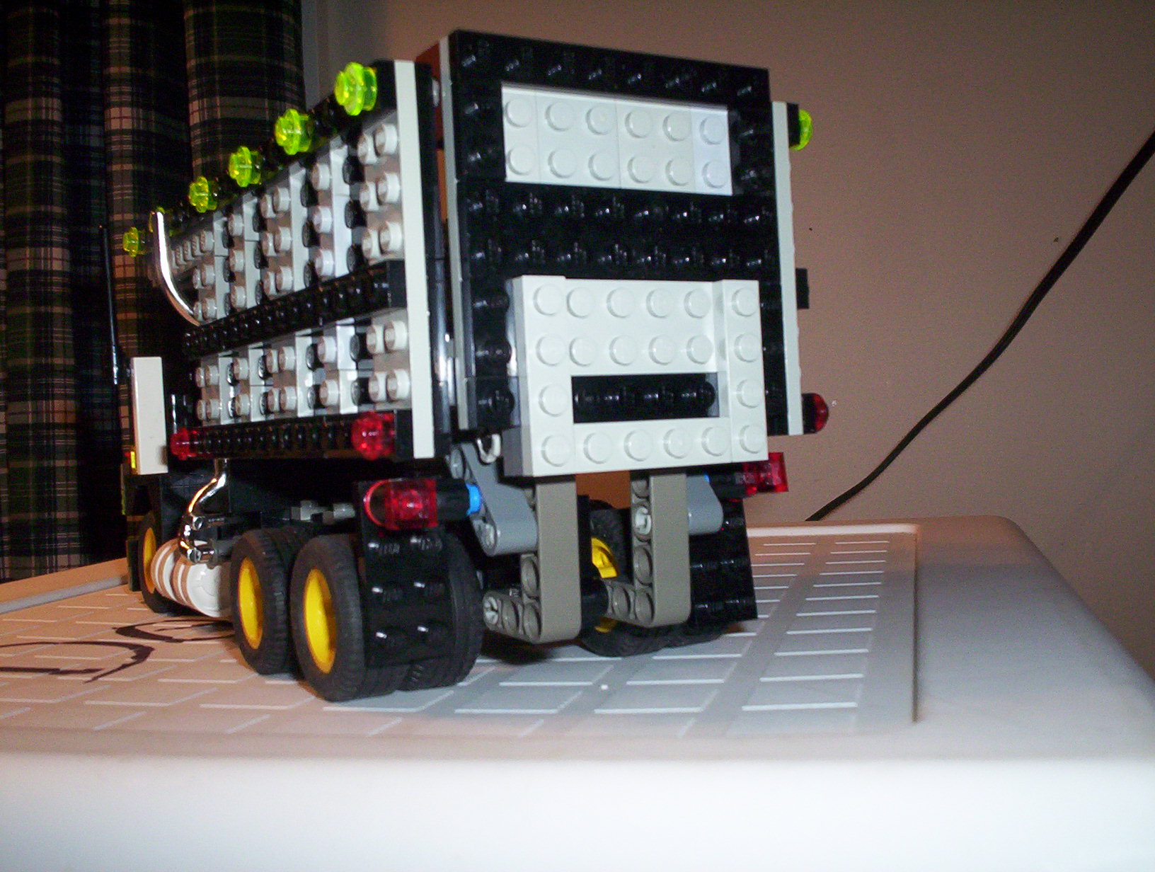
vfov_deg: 37.9
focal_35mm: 38
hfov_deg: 48.9
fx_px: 1271
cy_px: 436
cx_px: 578
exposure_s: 1/60
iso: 140
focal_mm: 4.99
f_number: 4.5
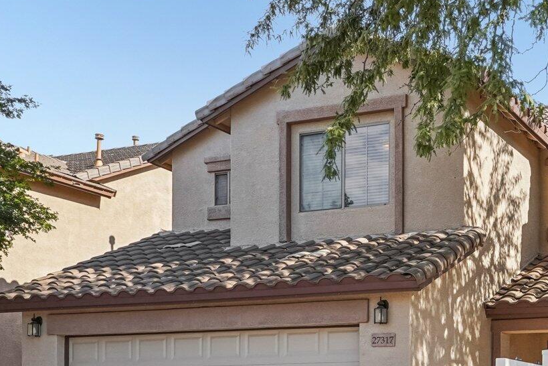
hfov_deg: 32.7
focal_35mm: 60
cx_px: 422
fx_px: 913
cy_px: 255
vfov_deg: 22.5
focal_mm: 24
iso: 400
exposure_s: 1/500
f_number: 8
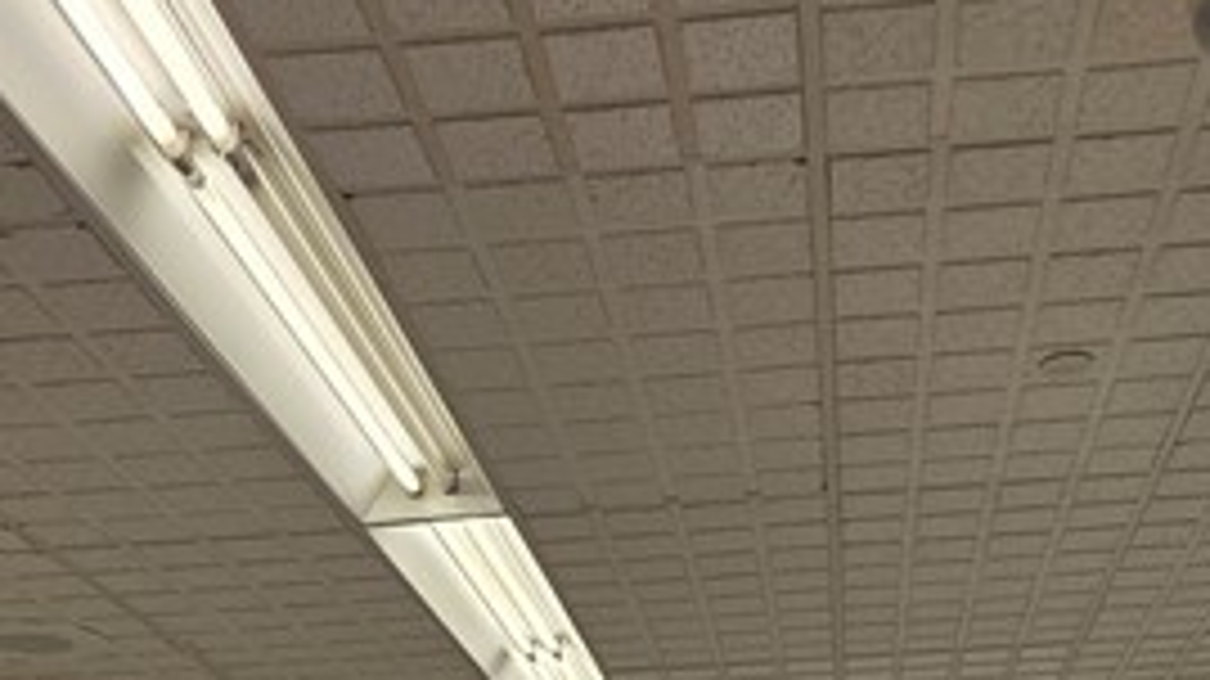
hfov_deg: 38.1
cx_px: 792
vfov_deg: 17.9
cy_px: 1216
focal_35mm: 54
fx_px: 1732
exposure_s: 1/151
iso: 40
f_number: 1.9
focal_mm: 2.2
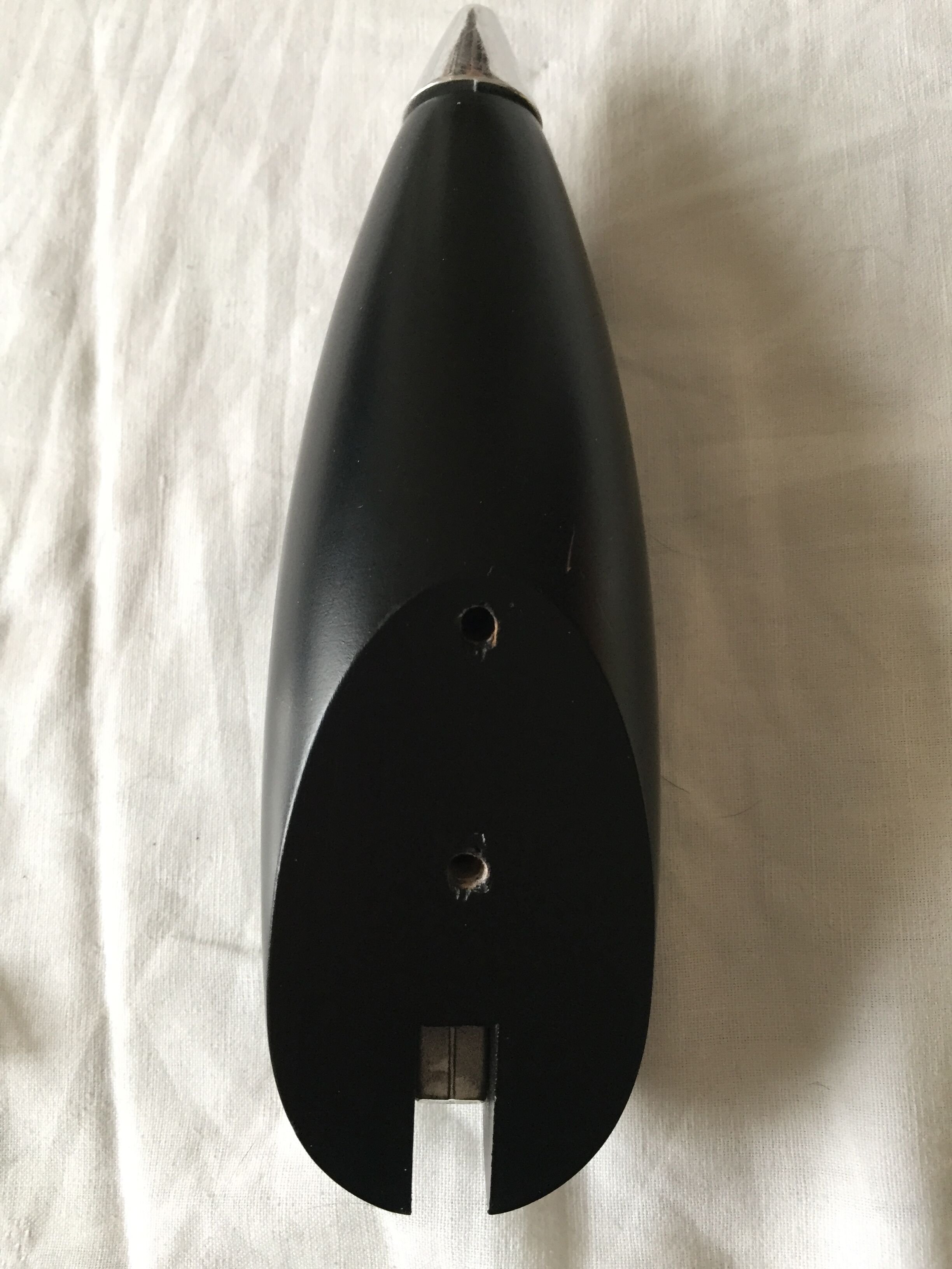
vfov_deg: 61.7
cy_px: 634
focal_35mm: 29
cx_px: 476
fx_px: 1063
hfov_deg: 48.2
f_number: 2.2
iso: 160
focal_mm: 4.15
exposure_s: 1/33
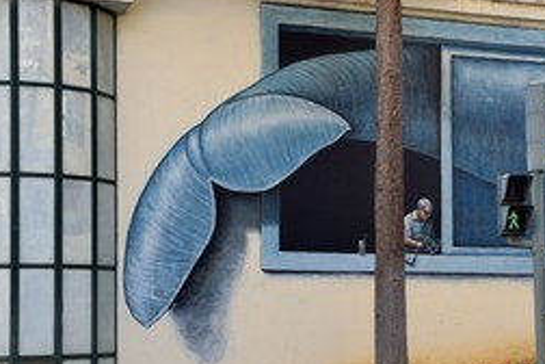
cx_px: 337
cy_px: 230
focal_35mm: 75
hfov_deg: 26.9
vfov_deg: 18.2
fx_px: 1135
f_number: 7.1
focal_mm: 45
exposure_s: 1/320
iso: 200
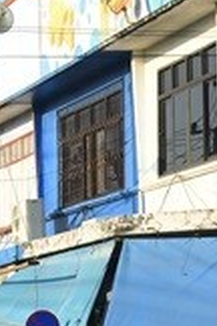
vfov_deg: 9.8
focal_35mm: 208
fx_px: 1881
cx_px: -143
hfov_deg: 6.5
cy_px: 315
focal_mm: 32
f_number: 6.3
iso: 100
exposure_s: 1/250
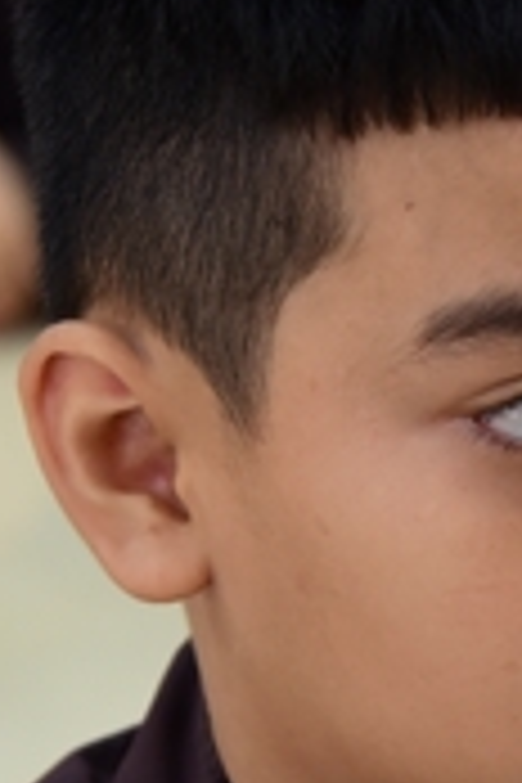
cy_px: 842
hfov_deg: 5.6
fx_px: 5285
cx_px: 490
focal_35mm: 243
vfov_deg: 8.4
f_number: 4.5
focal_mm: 65
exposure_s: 1/60
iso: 2000
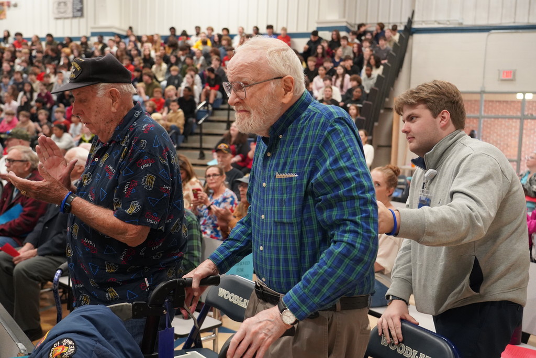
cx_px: 268
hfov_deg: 51.9
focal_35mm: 37
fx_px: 551
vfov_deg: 36.0
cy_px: 179
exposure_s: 1/160
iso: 5000
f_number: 4
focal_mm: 37
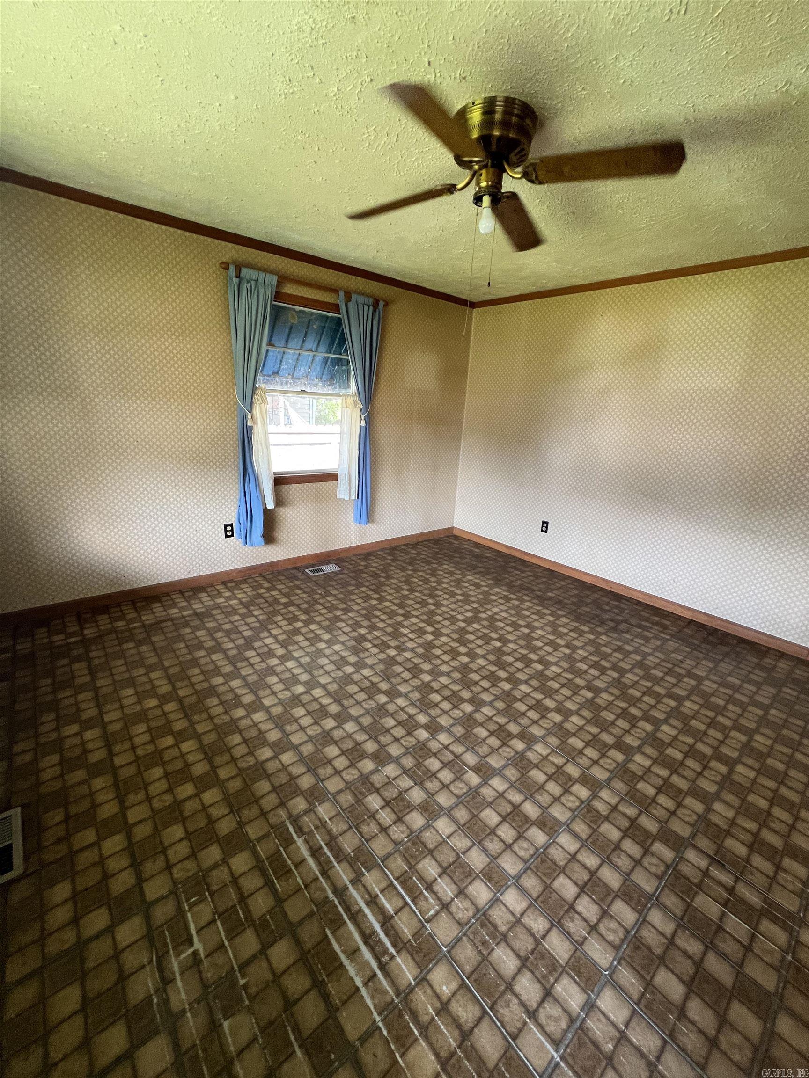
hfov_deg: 89.9
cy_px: 539
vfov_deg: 106.2
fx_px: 405
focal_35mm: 13
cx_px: 404
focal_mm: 1.57
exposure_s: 1/77
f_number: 1.8
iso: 250
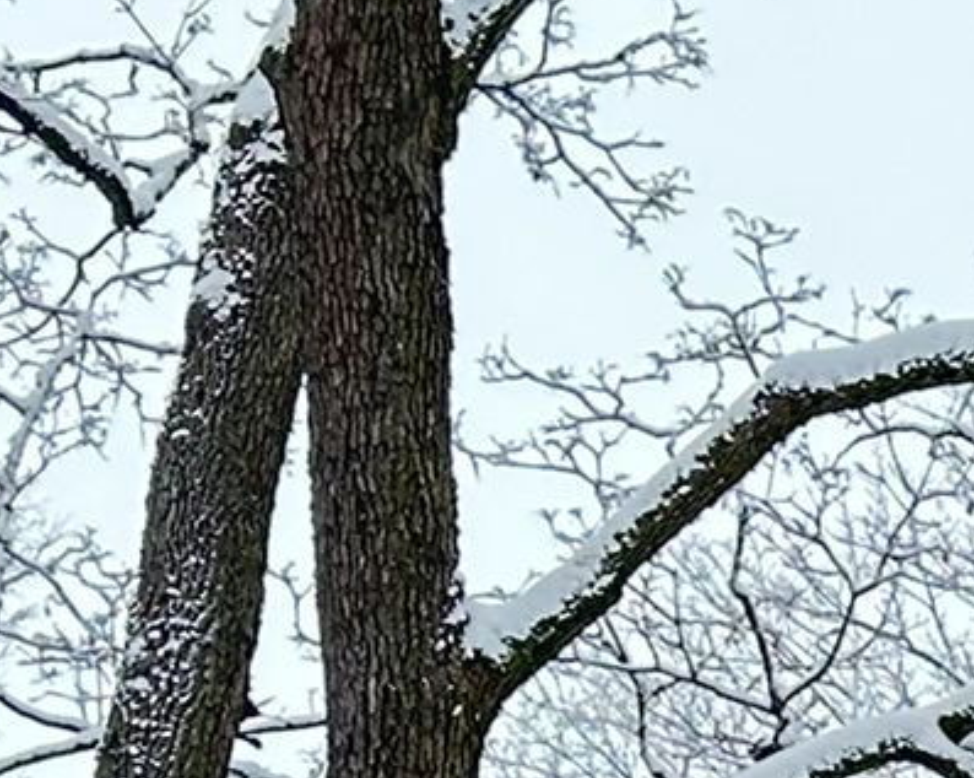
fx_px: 6971
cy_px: 1728
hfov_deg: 7.6
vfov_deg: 6.2
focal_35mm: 242
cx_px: 2088
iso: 80
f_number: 1.78
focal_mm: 6.86
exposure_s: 1/97
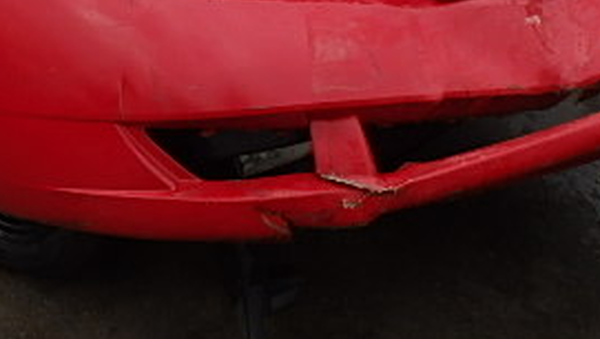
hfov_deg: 37.8
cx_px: 170
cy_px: -182
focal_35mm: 54
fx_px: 860
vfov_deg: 19.3
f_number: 3.5
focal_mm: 3.7
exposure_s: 1/250
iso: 125
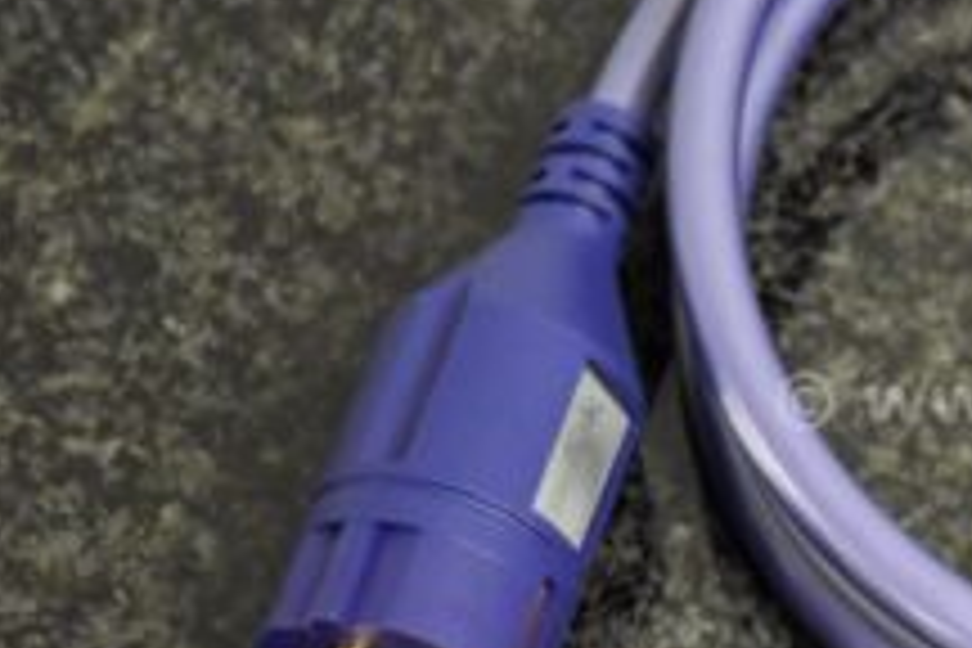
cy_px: 396
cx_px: 1242
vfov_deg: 4.4
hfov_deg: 6.5
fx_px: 8434
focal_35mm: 312
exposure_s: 1/60
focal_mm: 75
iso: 5000
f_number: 5
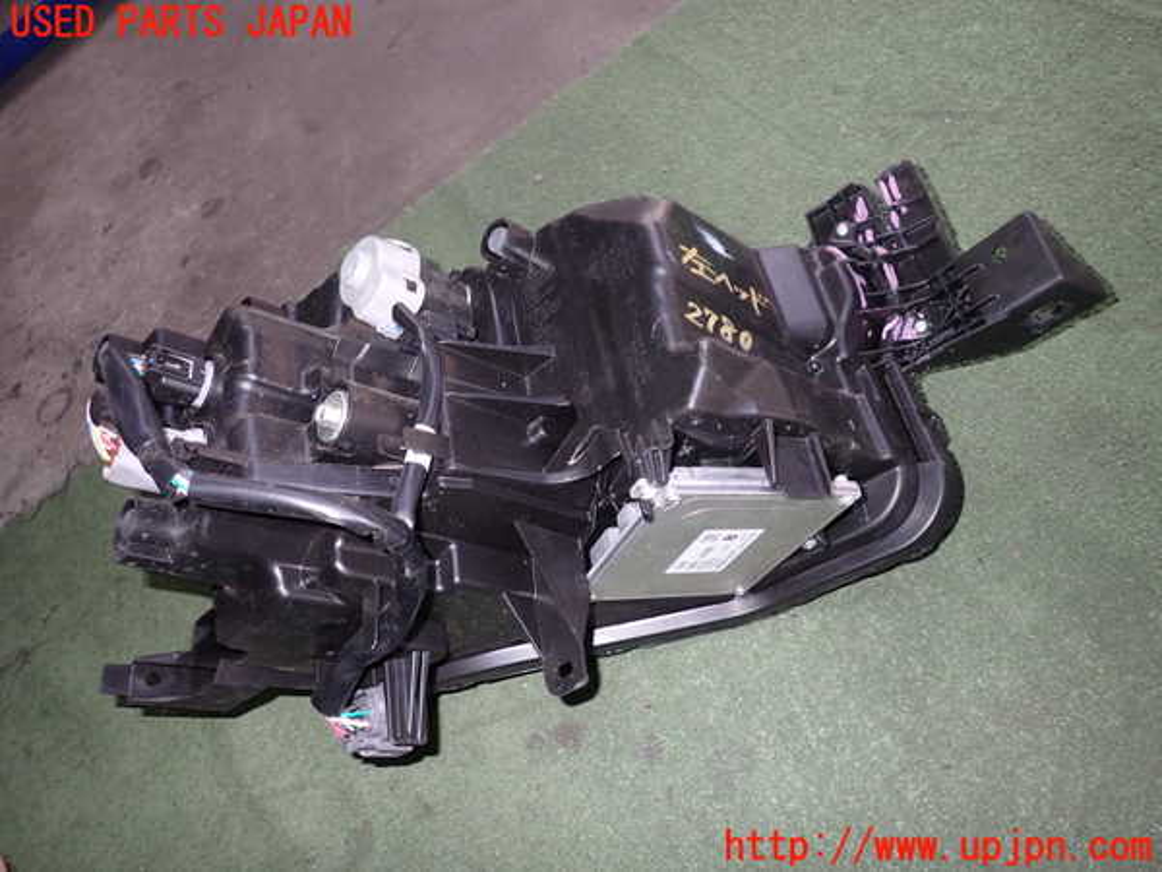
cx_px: 581
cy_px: 436
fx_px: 839
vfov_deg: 54.9
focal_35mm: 25
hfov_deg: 69.4
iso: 200
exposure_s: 1/30
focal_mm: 4.5
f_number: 5.6
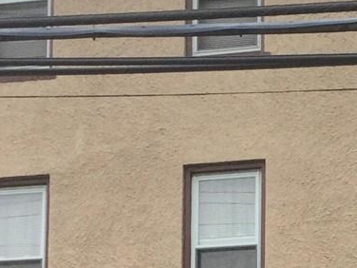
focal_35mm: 169
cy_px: 367
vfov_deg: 8.6
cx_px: 346
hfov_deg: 11.6
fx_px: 1743
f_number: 2.4
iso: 25
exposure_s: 1/272
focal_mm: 3.3
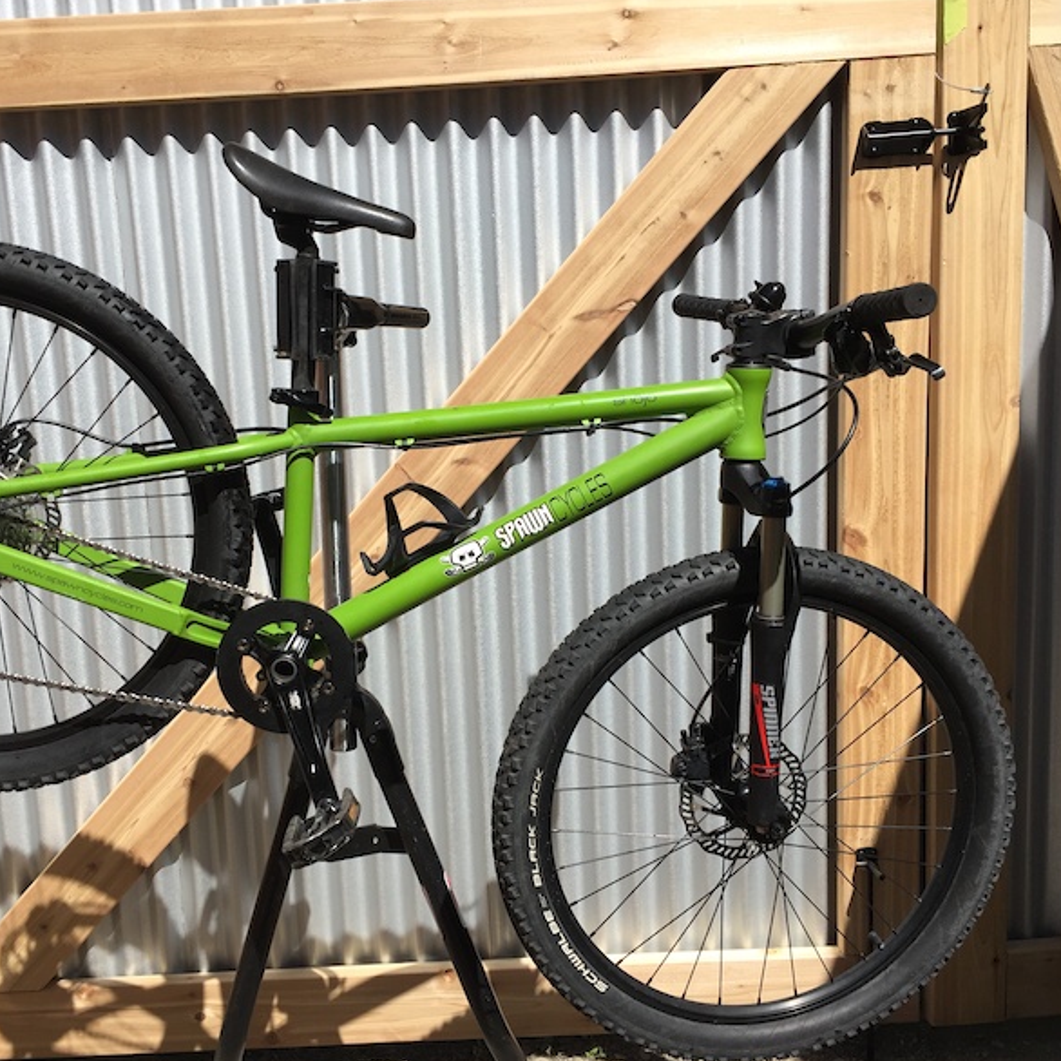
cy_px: 536
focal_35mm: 35
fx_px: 1214
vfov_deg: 47.2
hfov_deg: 47.1
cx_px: 458
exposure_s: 1/2475
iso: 32
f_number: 2.2
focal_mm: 4.15
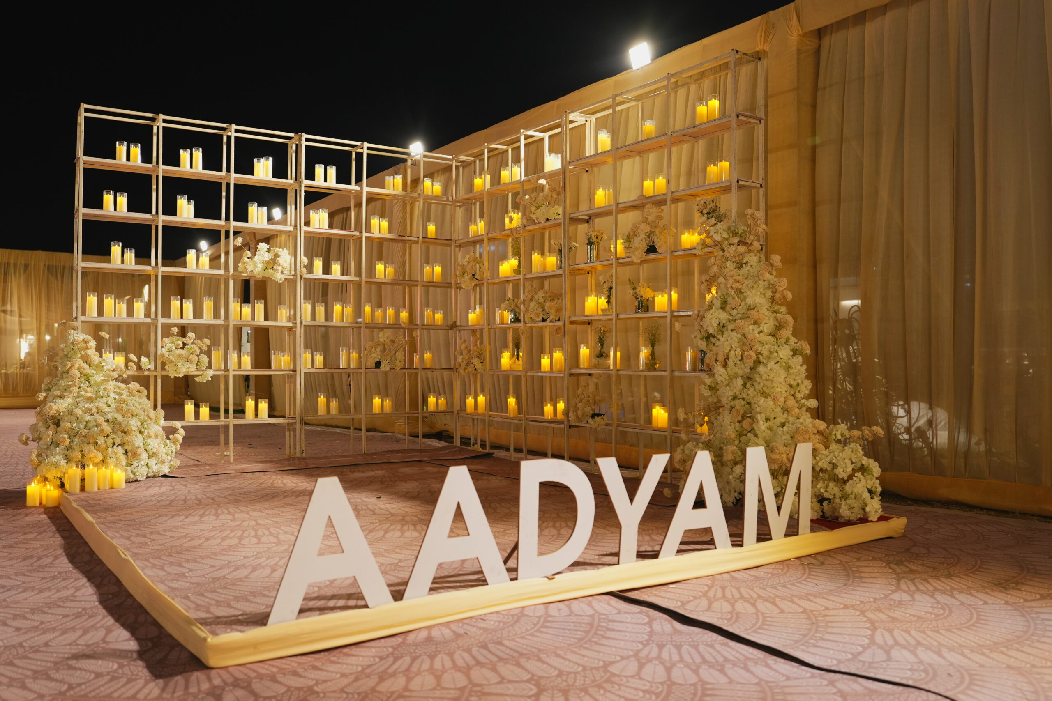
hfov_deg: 61.9
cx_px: 526
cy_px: 350
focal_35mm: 30
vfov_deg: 43.6
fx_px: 877
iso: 640
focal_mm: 20
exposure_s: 1/125
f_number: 1.8
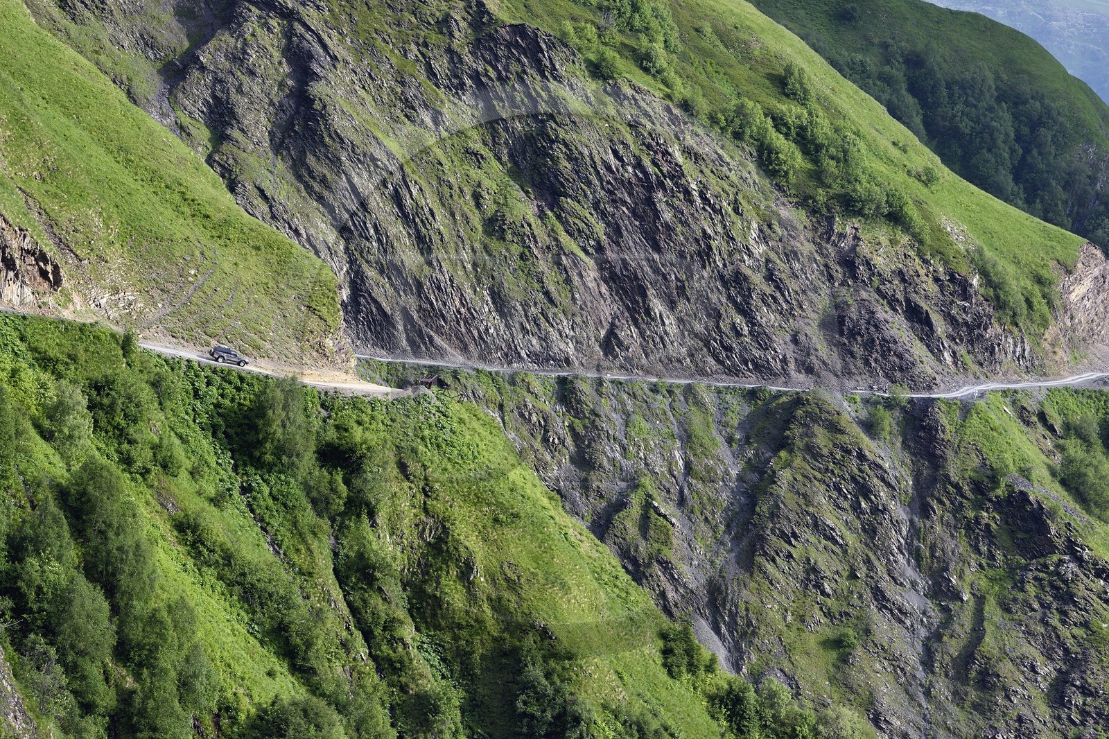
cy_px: 370
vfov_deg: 11.4
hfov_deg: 17.1
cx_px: 554
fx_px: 3696
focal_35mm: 120
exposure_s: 1/1000
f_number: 9
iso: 800
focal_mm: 120
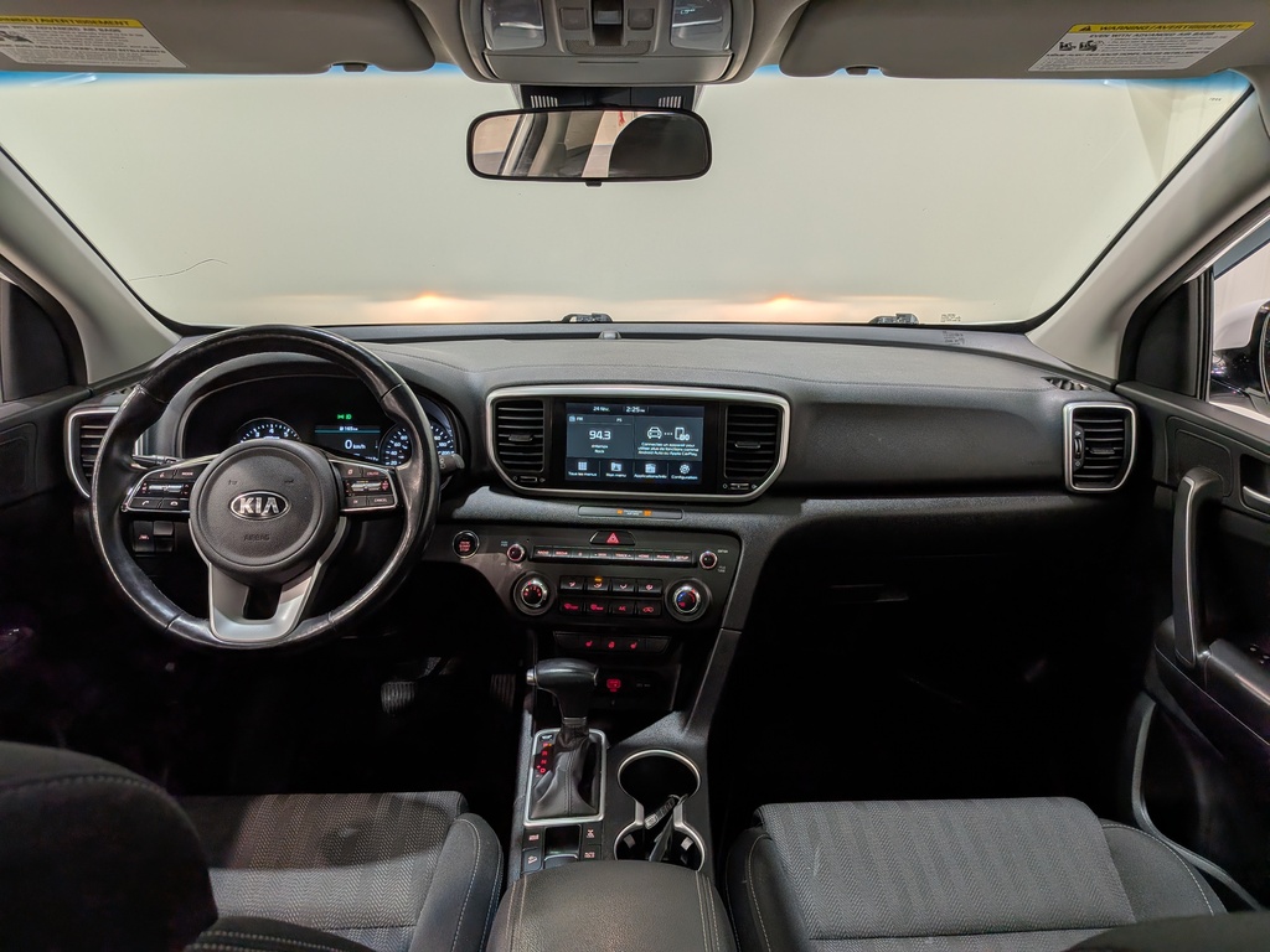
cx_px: 635
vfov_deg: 56.8
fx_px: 881
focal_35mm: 24
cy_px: 476
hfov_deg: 71.6
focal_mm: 4.53
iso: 29
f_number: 1.7
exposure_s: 1/321
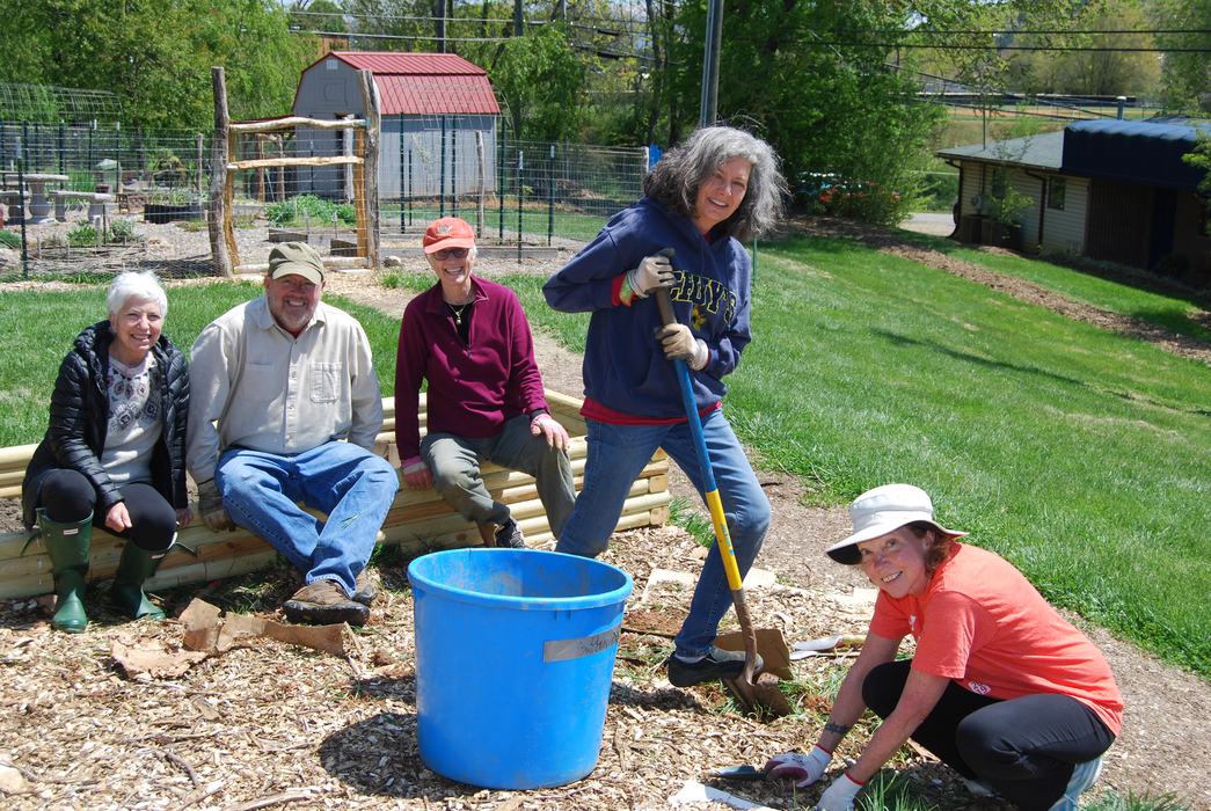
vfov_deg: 34.3
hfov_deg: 49.5
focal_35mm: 39
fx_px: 1314
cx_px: 606
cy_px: 406
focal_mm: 26
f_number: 7.1
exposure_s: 1/200
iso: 100
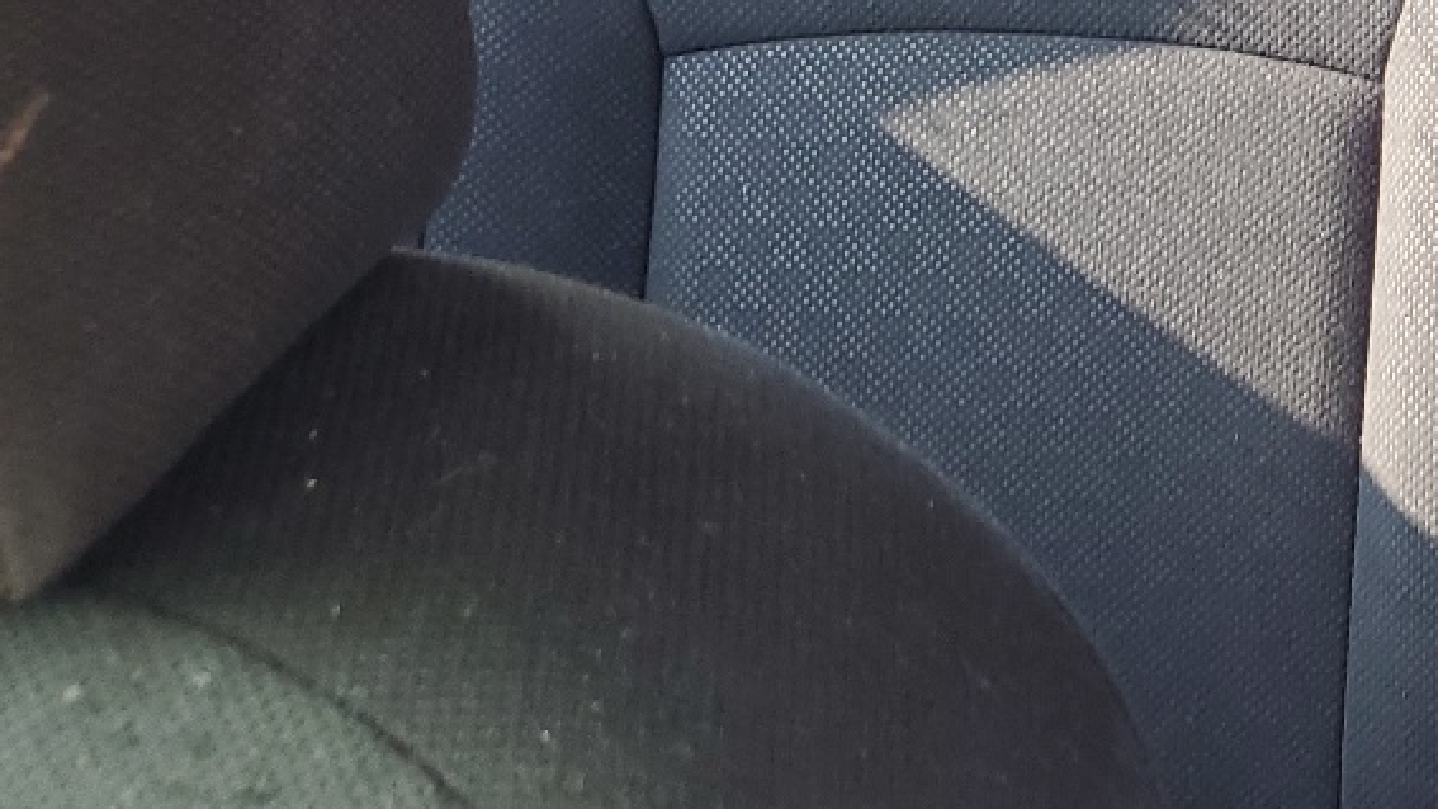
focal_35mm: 80
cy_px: 20
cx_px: 1950
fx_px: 3051
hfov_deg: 23.1
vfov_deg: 14.9
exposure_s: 1/60.2
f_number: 1.5
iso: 79
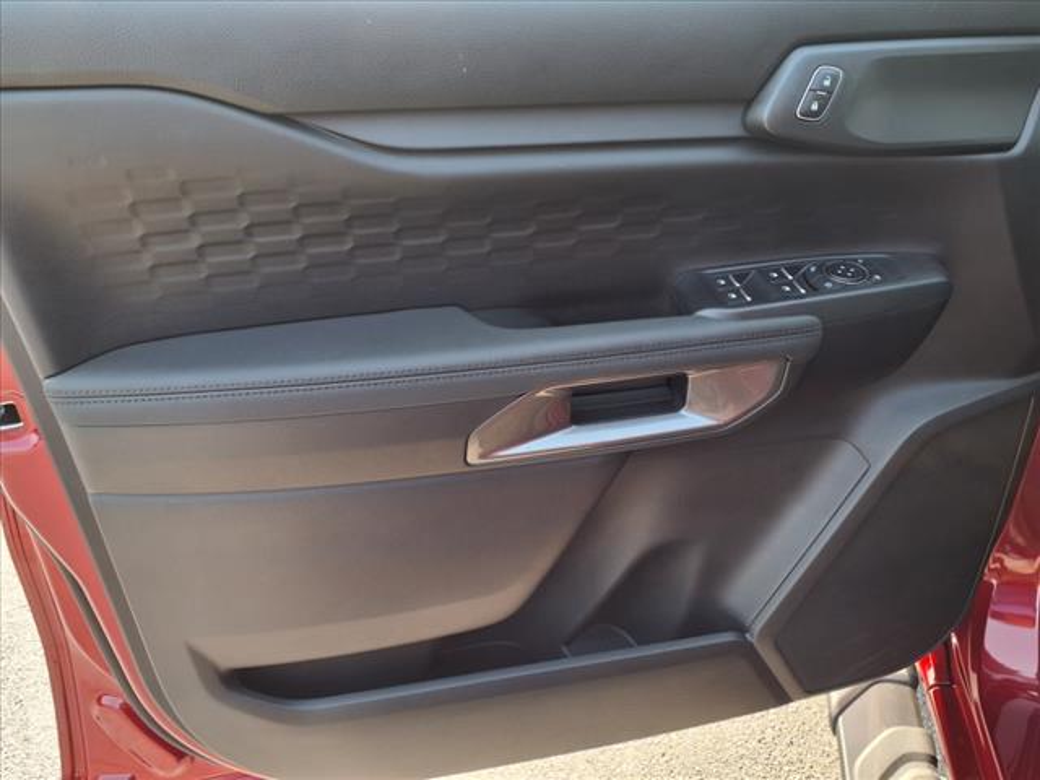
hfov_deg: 65.3
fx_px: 811
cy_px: 390
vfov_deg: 51.4
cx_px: 520
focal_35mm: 27
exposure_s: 1/159
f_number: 1.9
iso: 40
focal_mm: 3.58
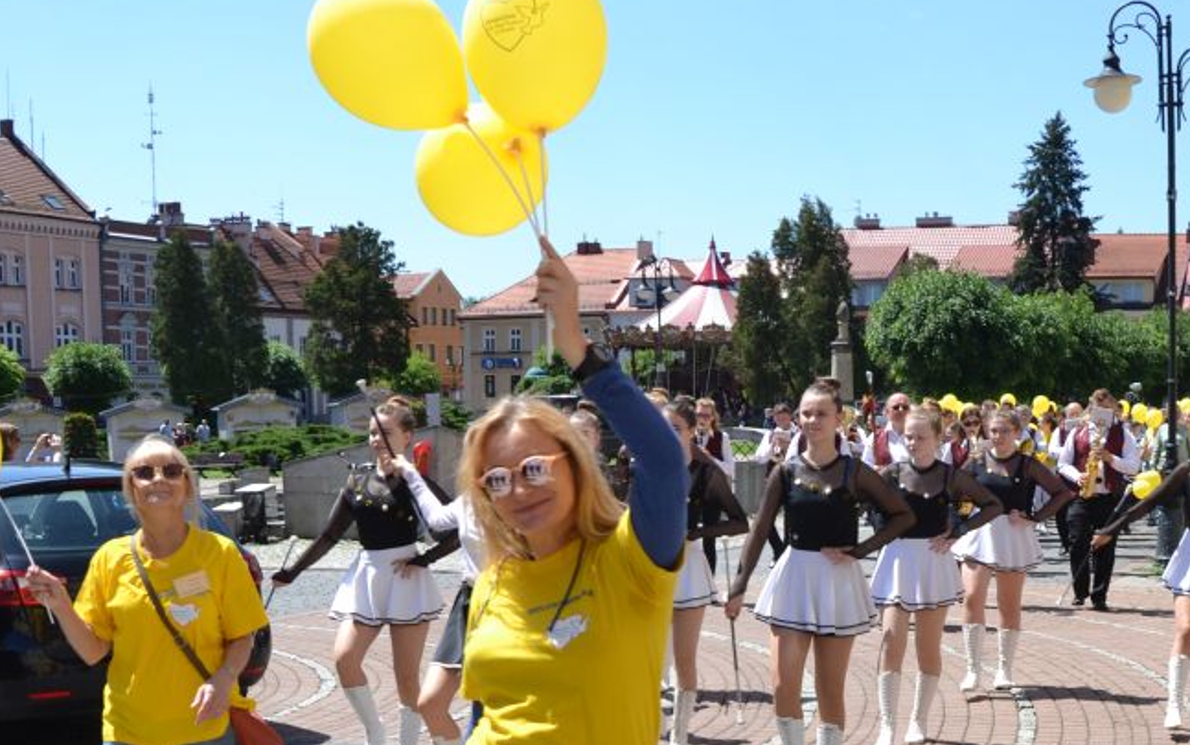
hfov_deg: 39.2
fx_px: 1655
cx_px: 776
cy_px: 712
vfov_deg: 24.4
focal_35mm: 51
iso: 100
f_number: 7.1
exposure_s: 1/200
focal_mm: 18
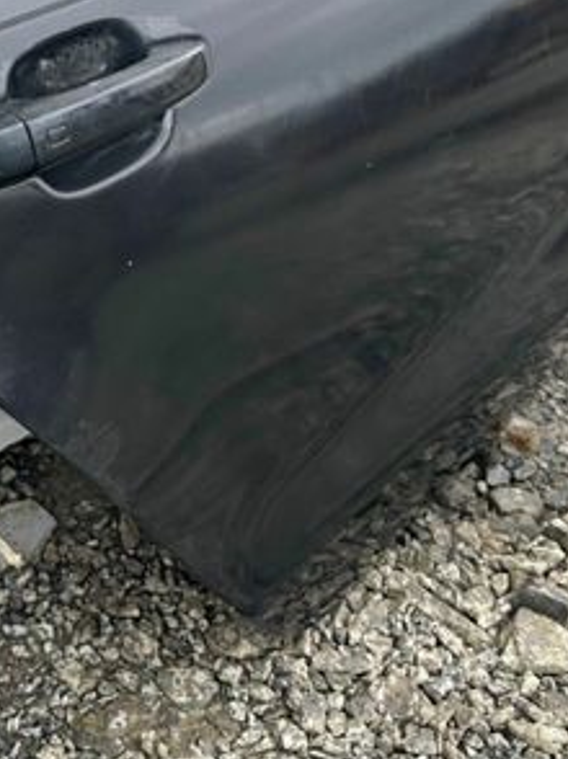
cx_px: 129
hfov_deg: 29.1
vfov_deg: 38.0
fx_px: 1074
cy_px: 194
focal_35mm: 49
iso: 80
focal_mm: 6.86
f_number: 1.78
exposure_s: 1/271
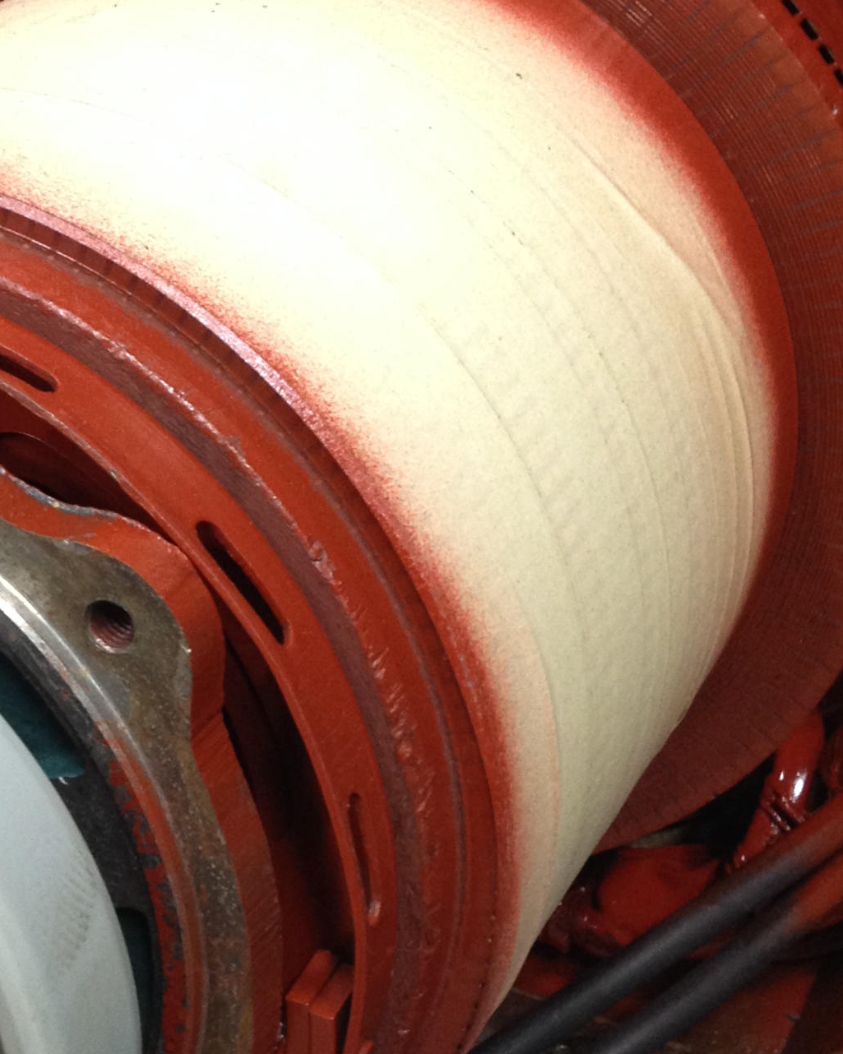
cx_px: -21
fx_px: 2714
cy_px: 659
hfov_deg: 17.2
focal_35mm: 87
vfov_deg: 21.9
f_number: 2.4
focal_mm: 4.28
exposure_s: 1/20
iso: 125
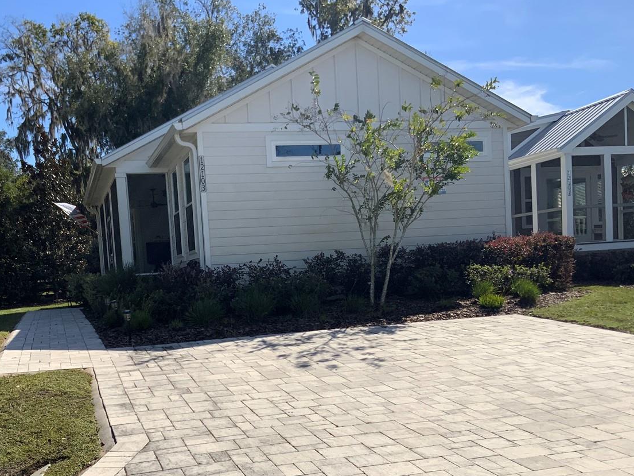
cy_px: 324
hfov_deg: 44.6
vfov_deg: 34.0
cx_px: 255
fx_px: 769
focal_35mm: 42
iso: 20
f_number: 1.8
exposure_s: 1/3125
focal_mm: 3
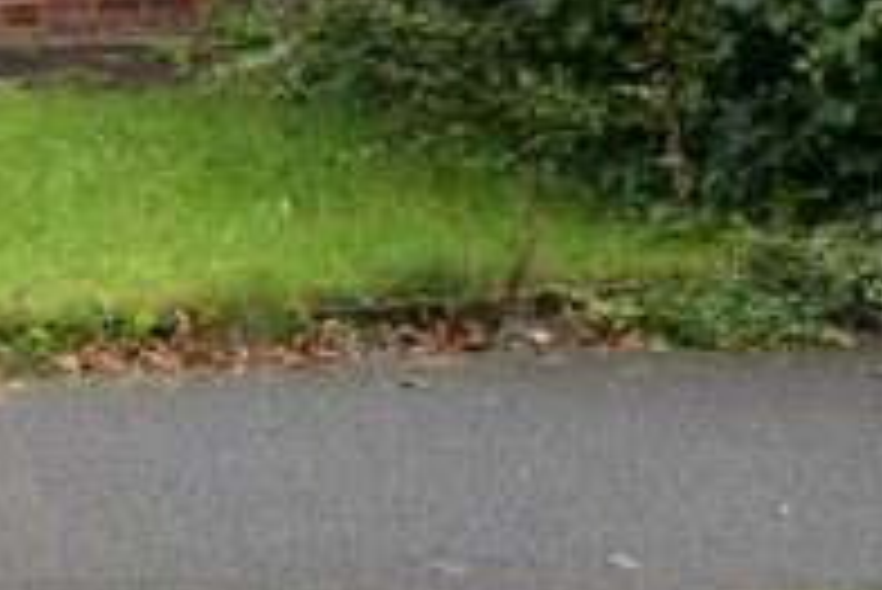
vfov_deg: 12.0
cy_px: -399
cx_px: -554
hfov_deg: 16.8
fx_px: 2623
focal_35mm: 107
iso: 320
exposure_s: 1/250
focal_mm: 20
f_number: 8
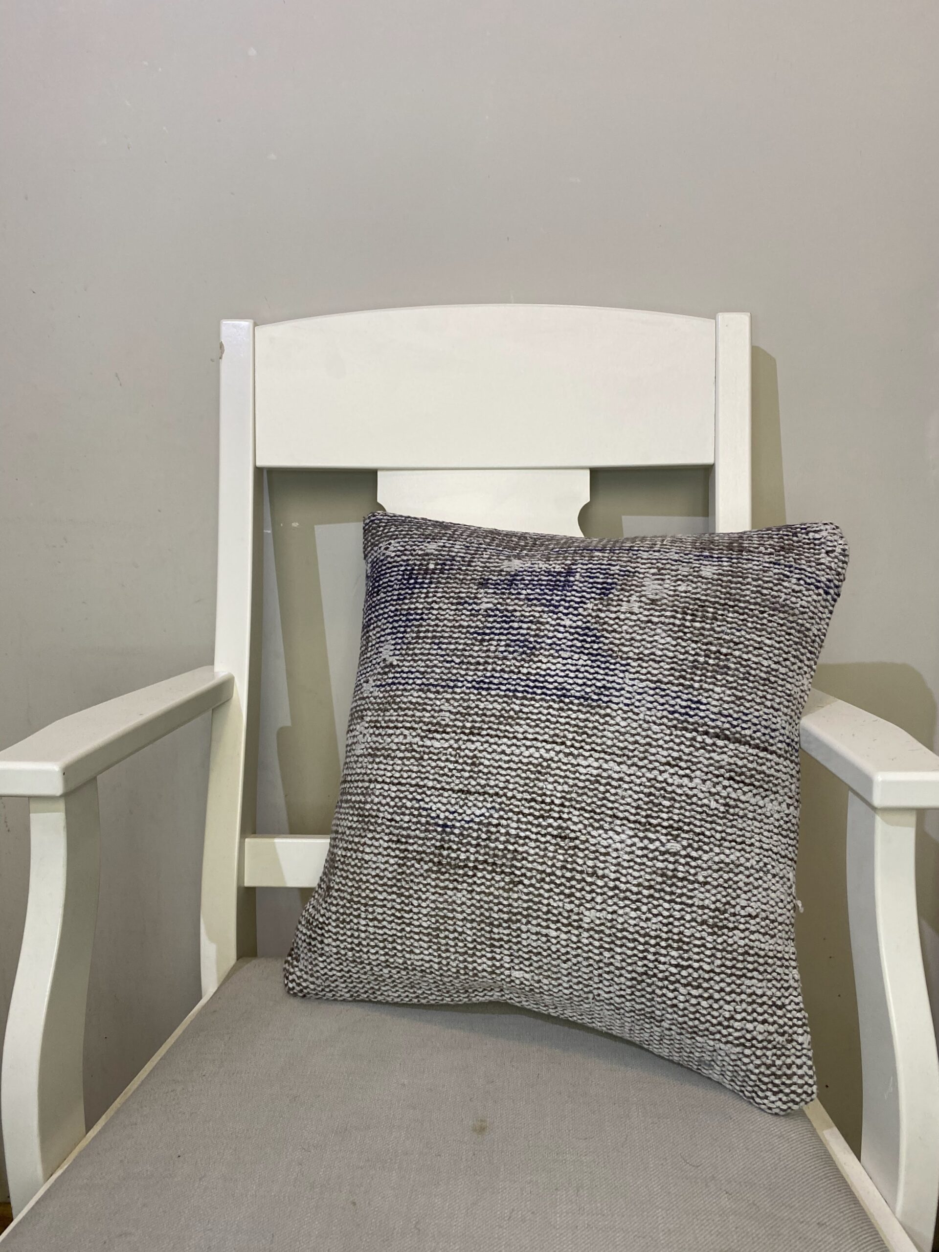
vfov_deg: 67.3
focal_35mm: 26
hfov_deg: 53.1
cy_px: 626
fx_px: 940
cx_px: 470
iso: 125
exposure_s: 1/121
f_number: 1.8
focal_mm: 4.25
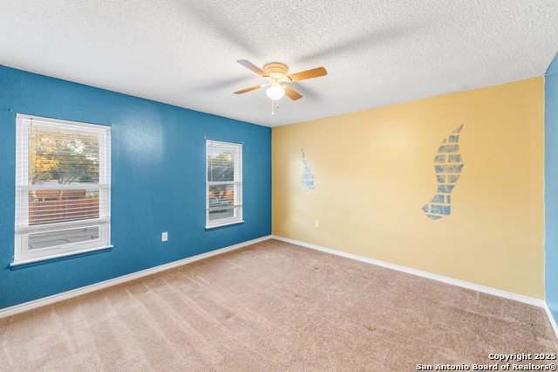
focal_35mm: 15
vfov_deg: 77.3
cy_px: 186
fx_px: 232
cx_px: 279
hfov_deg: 100.4
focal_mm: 15
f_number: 4
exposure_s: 1/80
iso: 4000
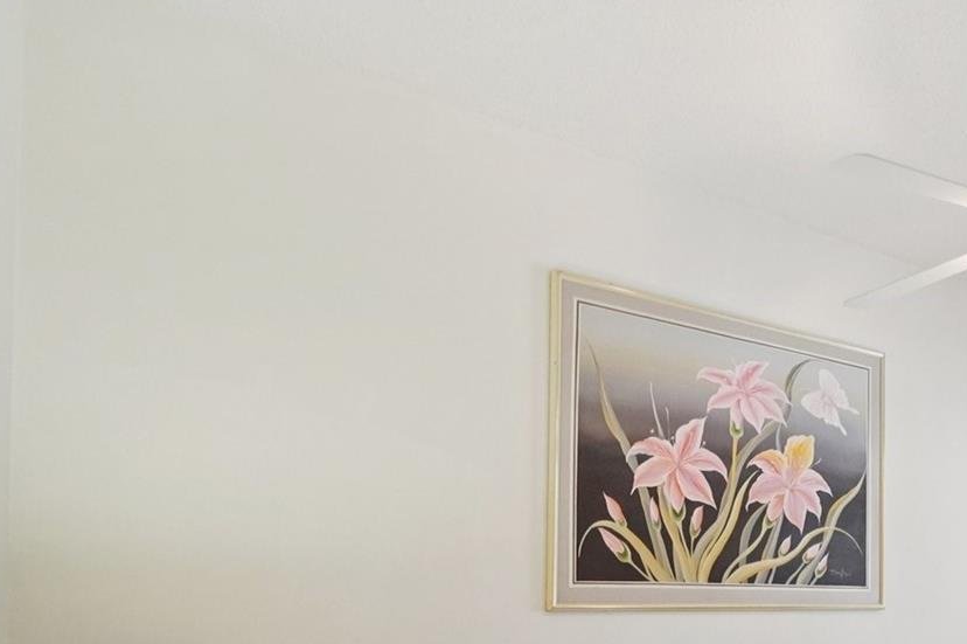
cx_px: 904
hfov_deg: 53.9
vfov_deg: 40.5
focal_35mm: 29
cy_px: 614
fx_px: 778
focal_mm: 10
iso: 1250
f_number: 8
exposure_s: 1/30
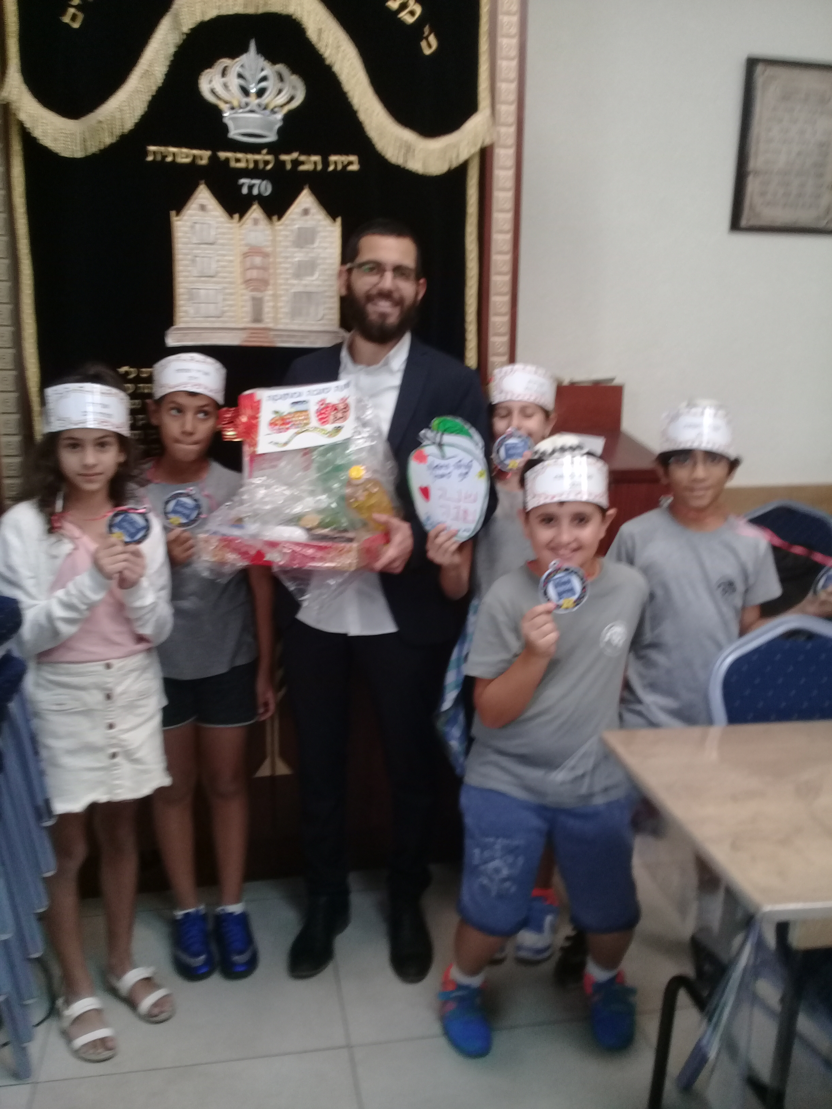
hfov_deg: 45.4
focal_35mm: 31
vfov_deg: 58.4
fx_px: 993
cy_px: 554
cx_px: 416
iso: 125
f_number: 2.2
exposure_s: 1/33
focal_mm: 3.3
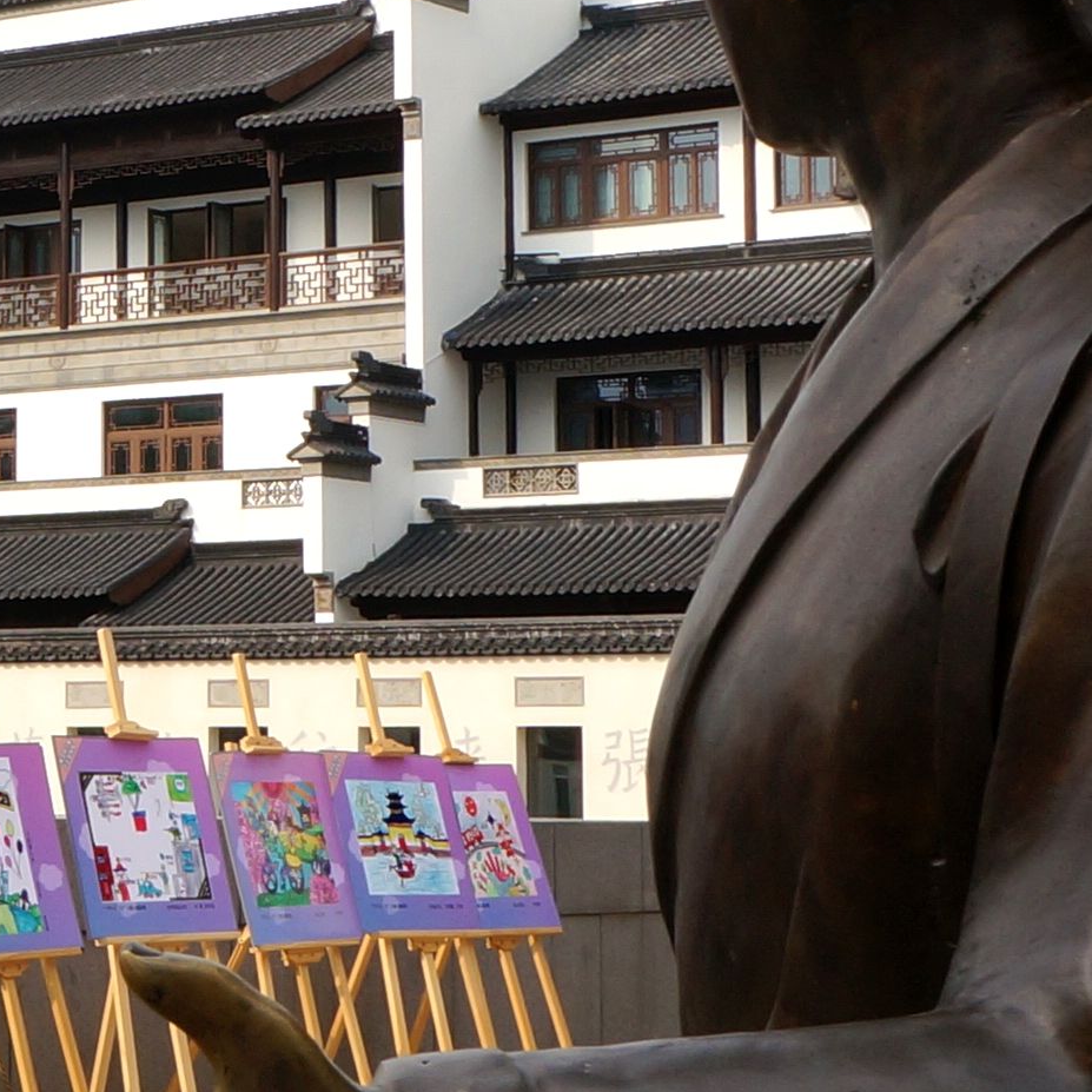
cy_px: 397
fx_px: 3855
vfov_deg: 16.1
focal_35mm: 108
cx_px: -340
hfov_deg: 15.3
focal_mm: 16
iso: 100
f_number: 13
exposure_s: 1/100
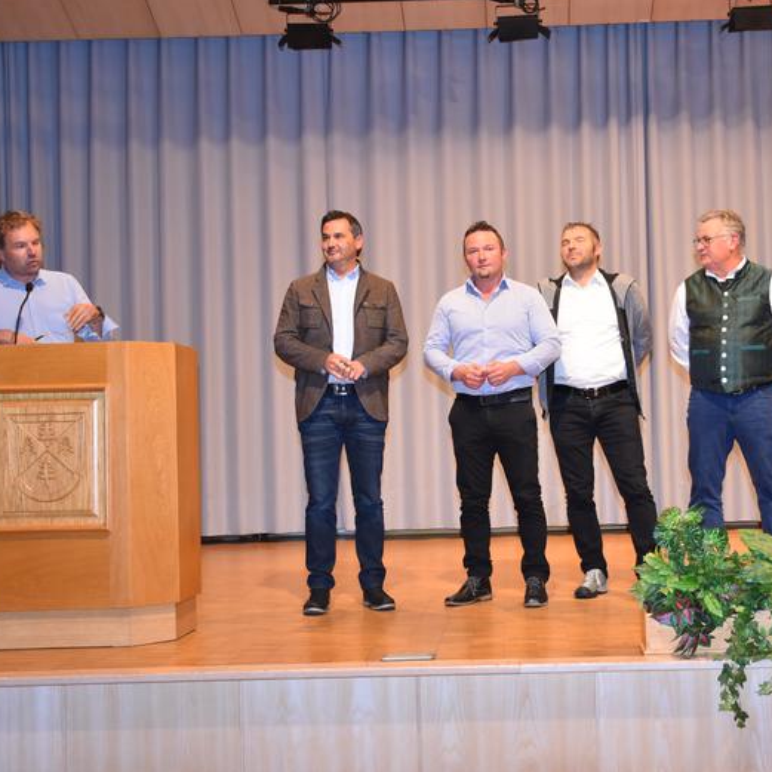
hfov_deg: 35.8
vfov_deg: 36.1
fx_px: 1186
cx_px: 501
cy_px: 391
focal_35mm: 47
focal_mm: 24
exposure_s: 1/60
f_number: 4
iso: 1000
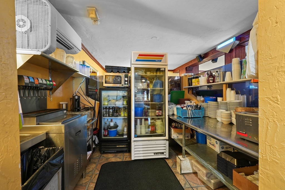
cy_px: 95
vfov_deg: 77.3
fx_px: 119
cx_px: 142
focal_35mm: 15
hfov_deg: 100.4
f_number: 6.3
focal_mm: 10
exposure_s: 1.3
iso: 400
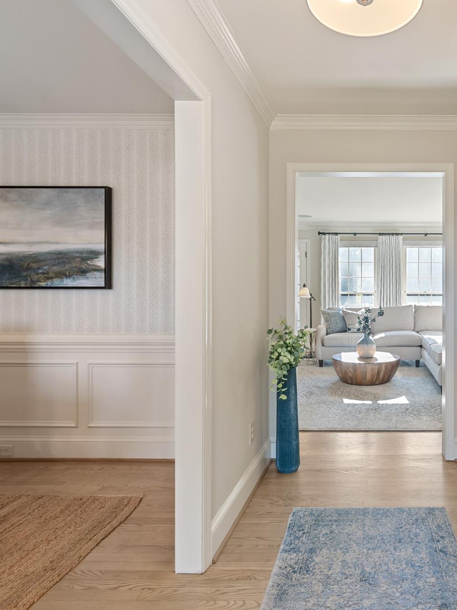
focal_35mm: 22
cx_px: 377
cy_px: 304
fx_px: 387
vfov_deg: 76.4
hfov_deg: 55.9
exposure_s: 1/10
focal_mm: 15
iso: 400
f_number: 9
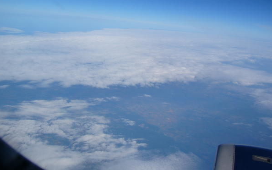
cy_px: 71
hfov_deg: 49.3
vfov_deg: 31.9
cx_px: 135
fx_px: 296
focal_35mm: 40
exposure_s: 1/320
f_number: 8
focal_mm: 5.8
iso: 50
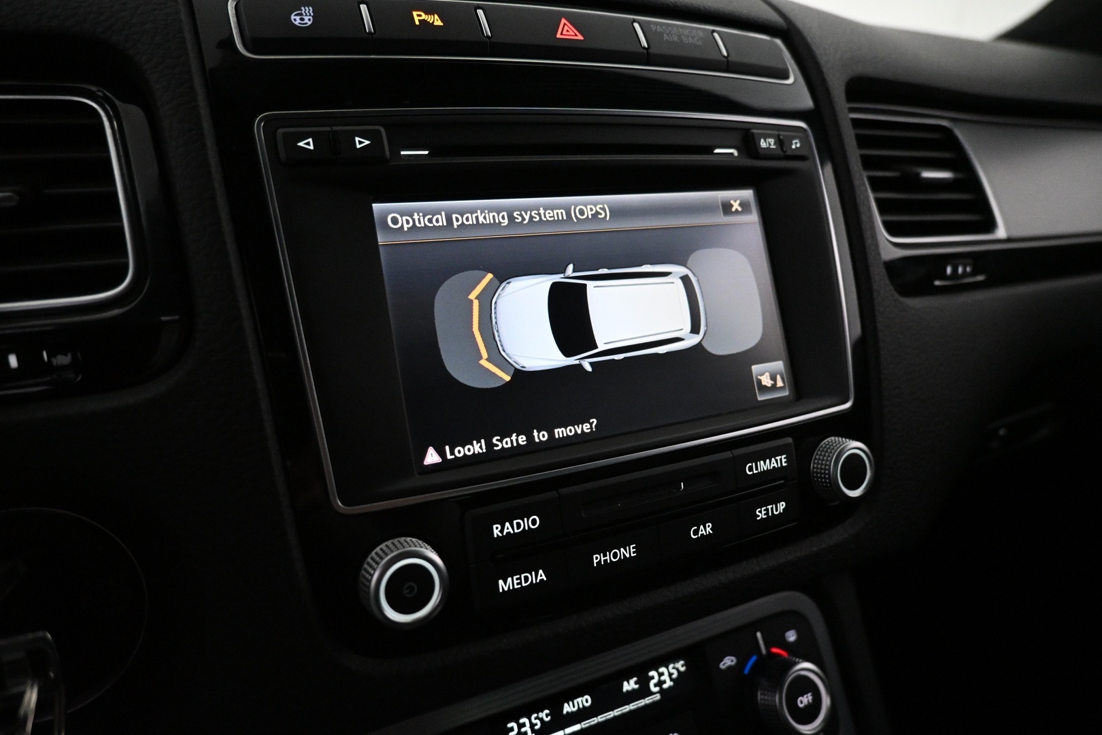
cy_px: 368
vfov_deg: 53.1
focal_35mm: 24
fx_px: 735
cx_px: 551
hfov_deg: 73.7
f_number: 3.5
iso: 4000
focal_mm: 16
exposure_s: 1/200
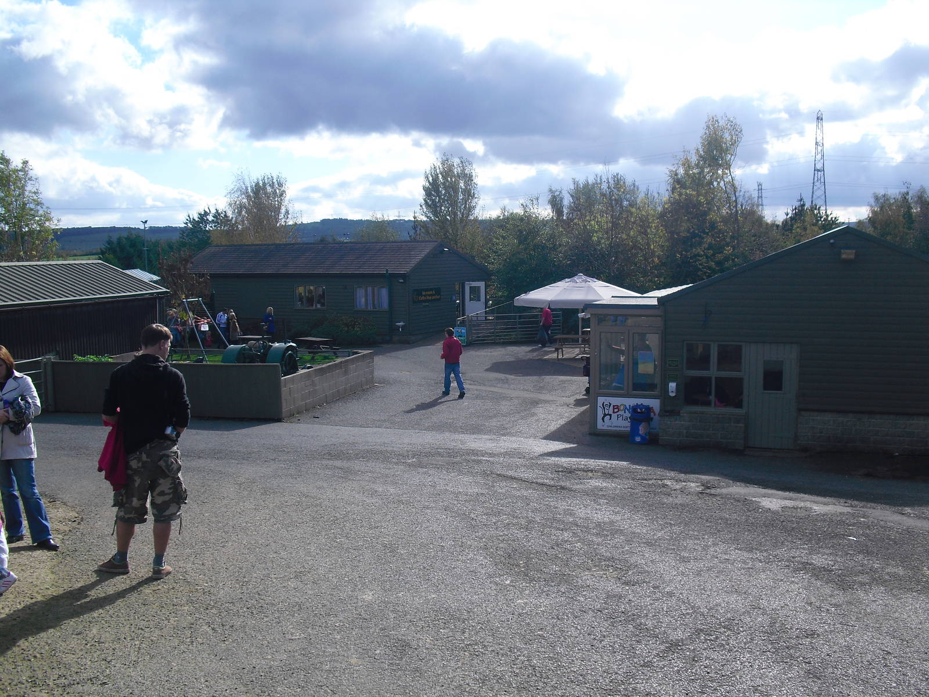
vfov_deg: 39.7
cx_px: 464
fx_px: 966
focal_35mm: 36
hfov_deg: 51.4
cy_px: 348
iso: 64
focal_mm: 6.3
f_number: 7.8
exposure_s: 1/160
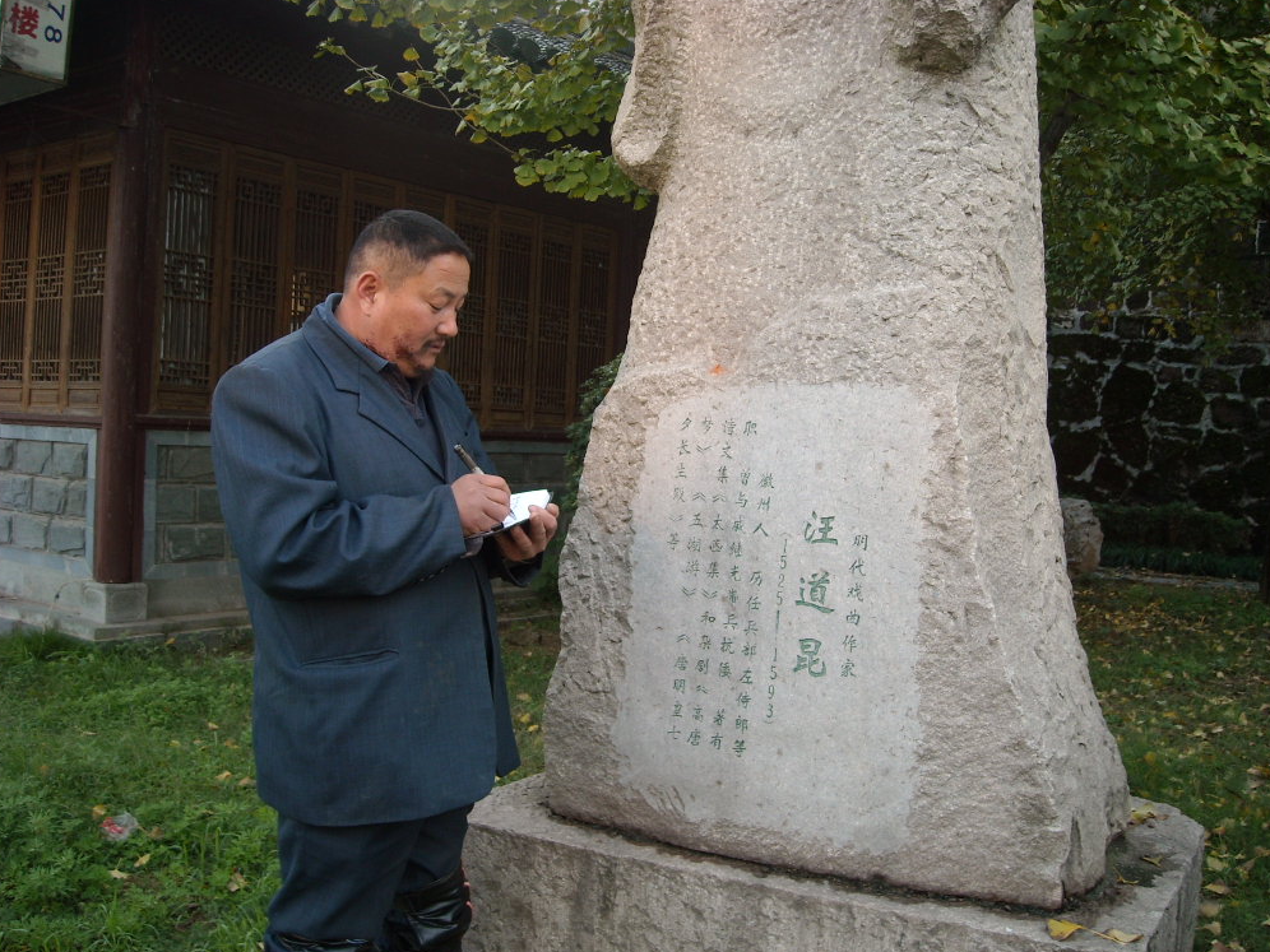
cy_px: 470
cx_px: 634
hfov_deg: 51.4
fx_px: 1321
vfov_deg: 39.7
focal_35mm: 36
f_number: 2.8
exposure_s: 1/64
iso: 64
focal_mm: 5.7
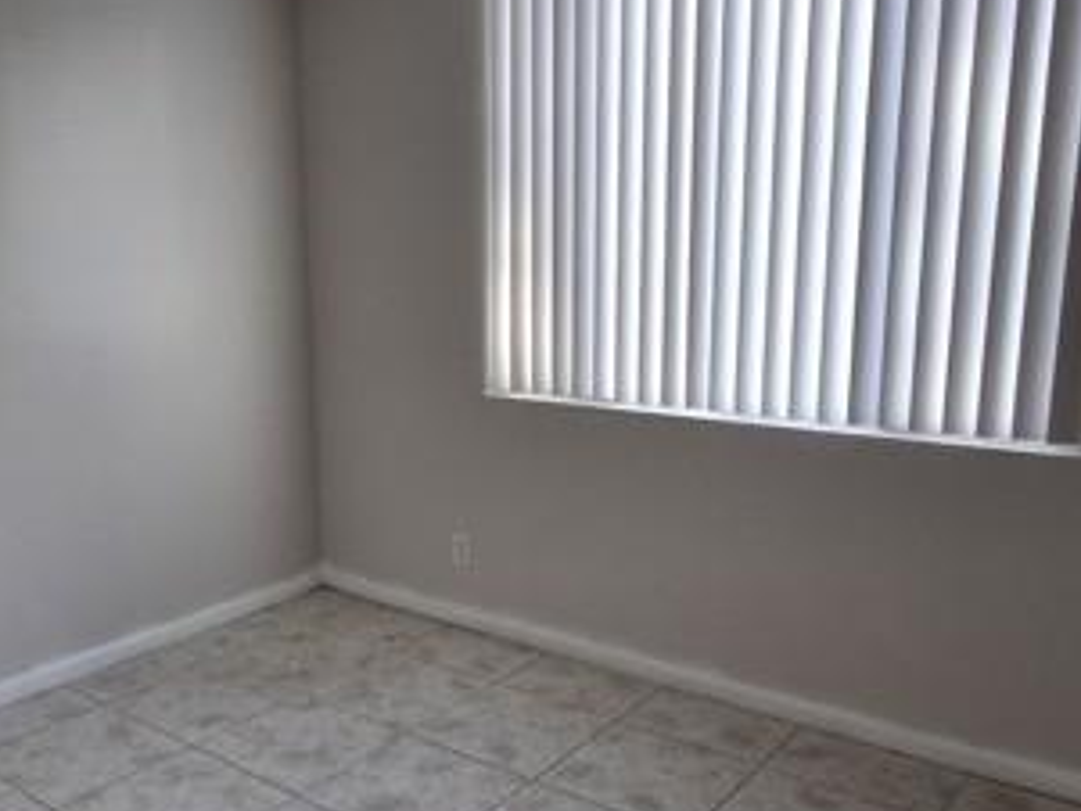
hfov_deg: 53.3
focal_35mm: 34
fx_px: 1062
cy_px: 459
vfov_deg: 41.7
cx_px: 395
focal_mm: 1.64
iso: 40
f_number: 2.2
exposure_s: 1/60
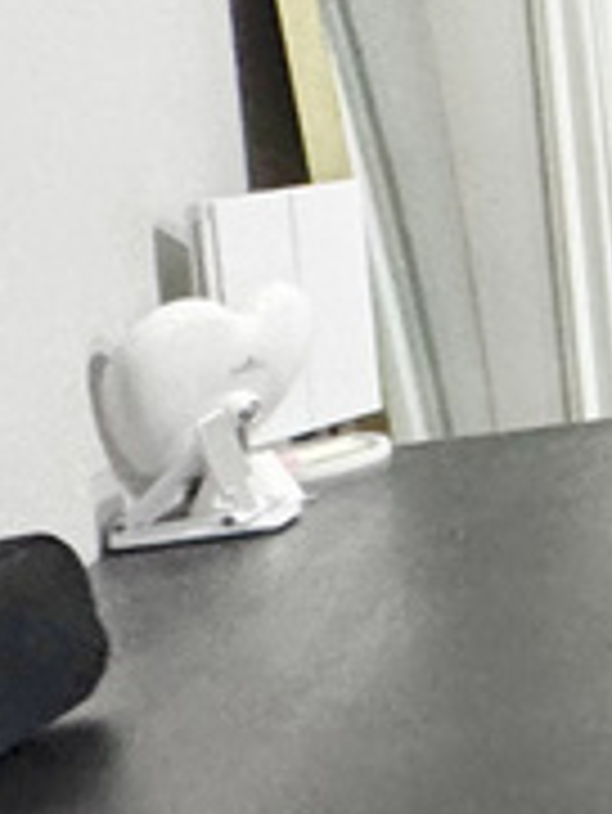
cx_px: 2120
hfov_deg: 9.7
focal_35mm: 79
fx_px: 1860
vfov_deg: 24.0
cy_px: 81
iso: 500
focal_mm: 2.22
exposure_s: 1/60
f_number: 2.2
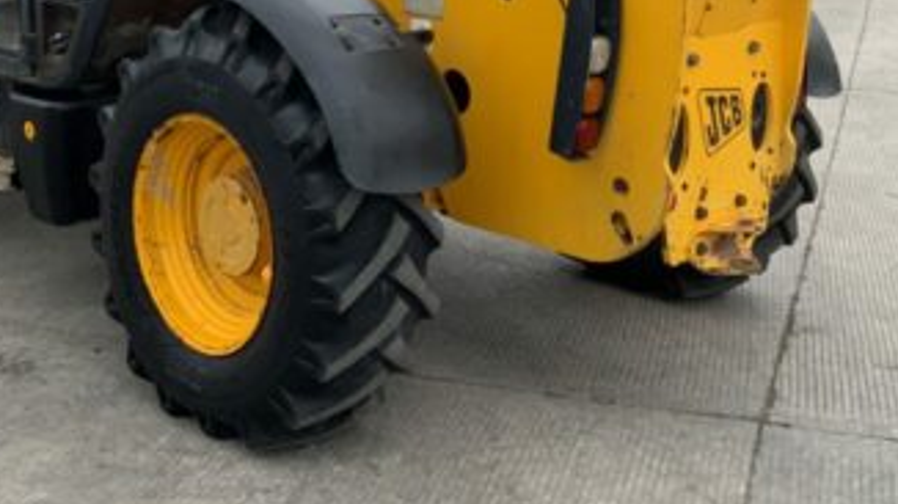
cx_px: 421
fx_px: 1476
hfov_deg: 33.8
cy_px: -55
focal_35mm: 62
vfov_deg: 18.6
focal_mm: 3
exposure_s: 1/1035
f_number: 1.8
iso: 16
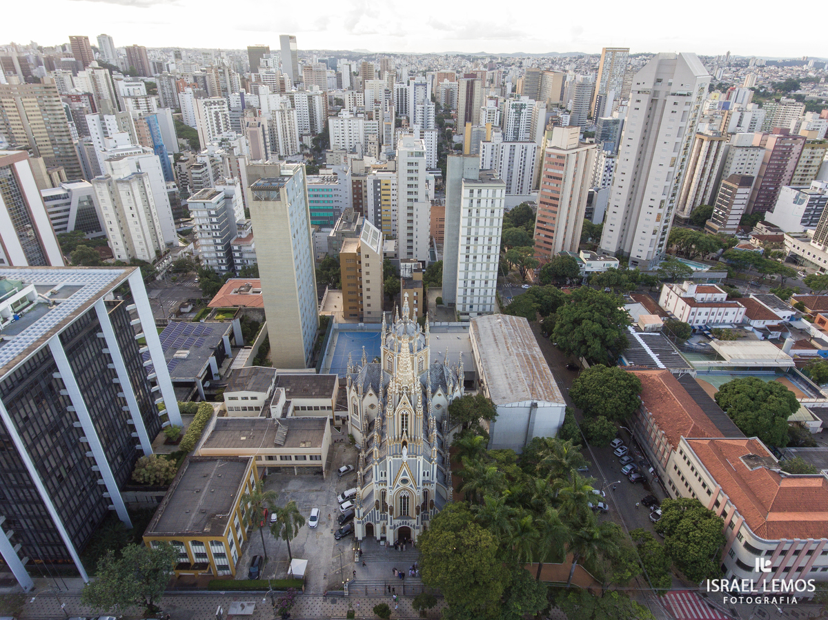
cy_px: 310
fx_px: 478
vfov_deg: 65.9
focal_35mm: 20
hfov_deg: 81.8
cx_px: 414
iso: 168
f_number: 2.8
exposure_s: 1/120
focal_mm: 3.61
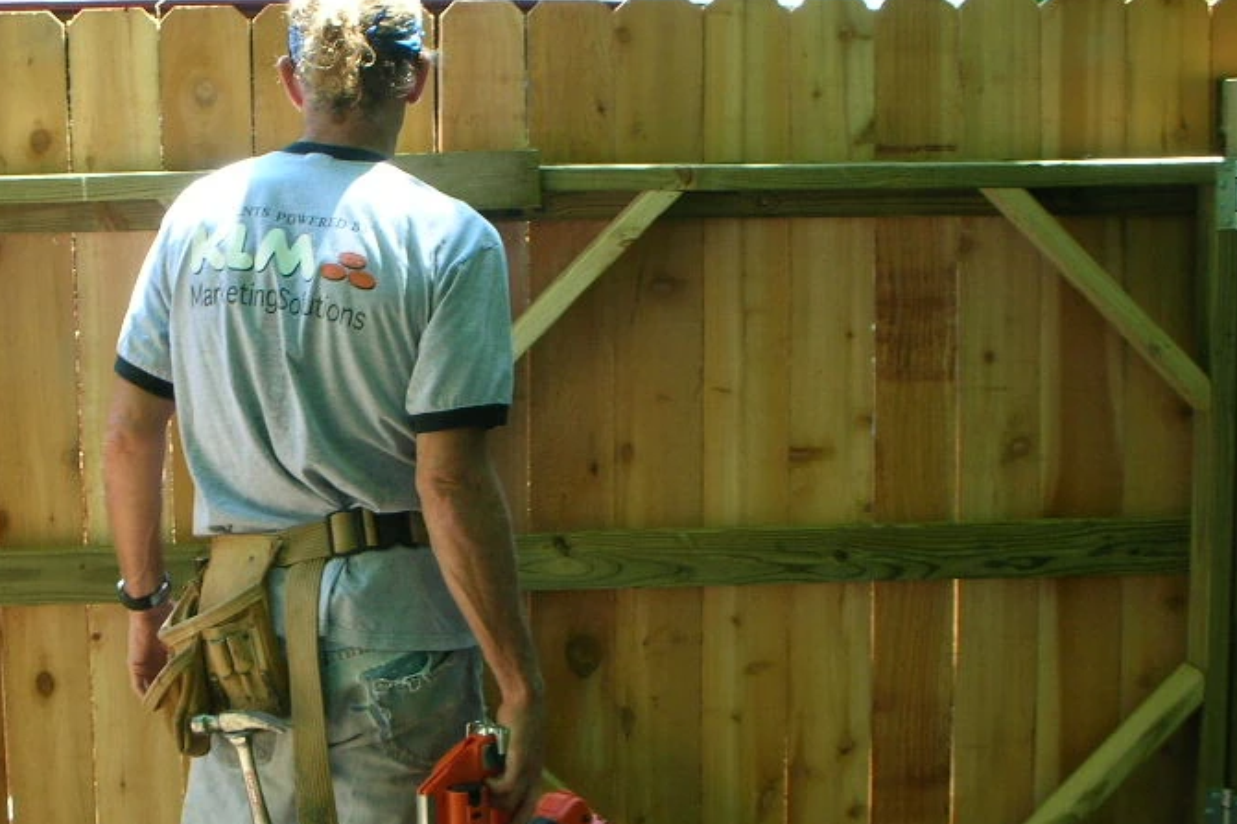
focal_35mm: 73
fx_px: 2508
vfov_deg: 18.7
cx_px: 321
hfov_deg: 27.4
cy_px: 468
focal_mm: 7.7
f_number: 3.5
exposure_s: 1/51
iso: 50
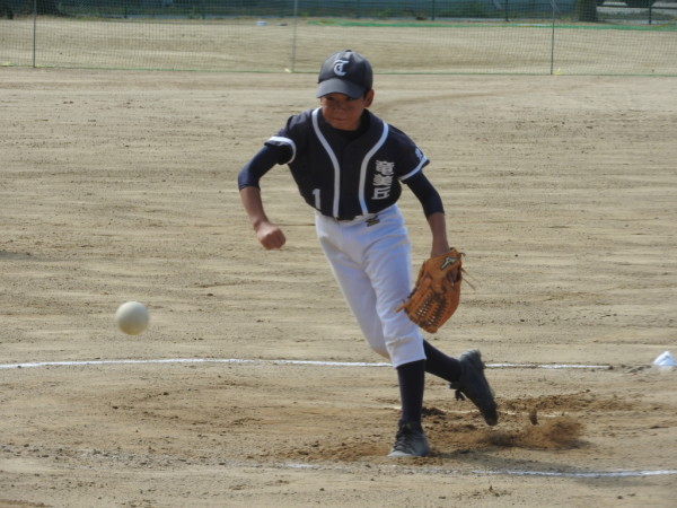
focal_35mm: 300
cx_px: 338
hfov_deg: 6.6
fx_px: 5867
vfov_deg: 5.0
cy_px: 254
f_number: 5.5
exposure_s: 1/400
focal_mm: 53.7
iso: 100
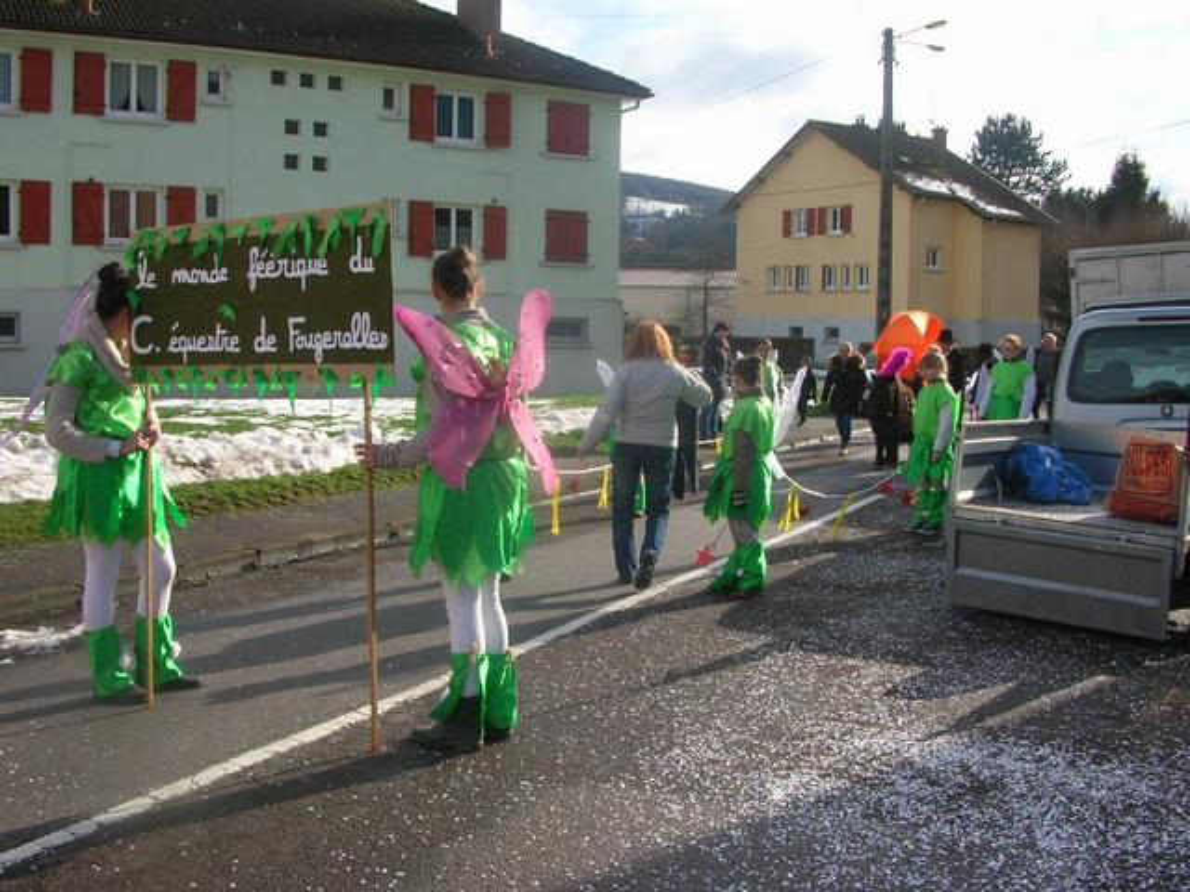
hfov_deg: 52.6
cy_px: 446
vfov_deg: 40.7
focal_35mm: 35
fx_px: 1203
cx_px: 595
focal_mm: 5.8
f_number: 5.6
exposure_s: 1/220
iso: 50
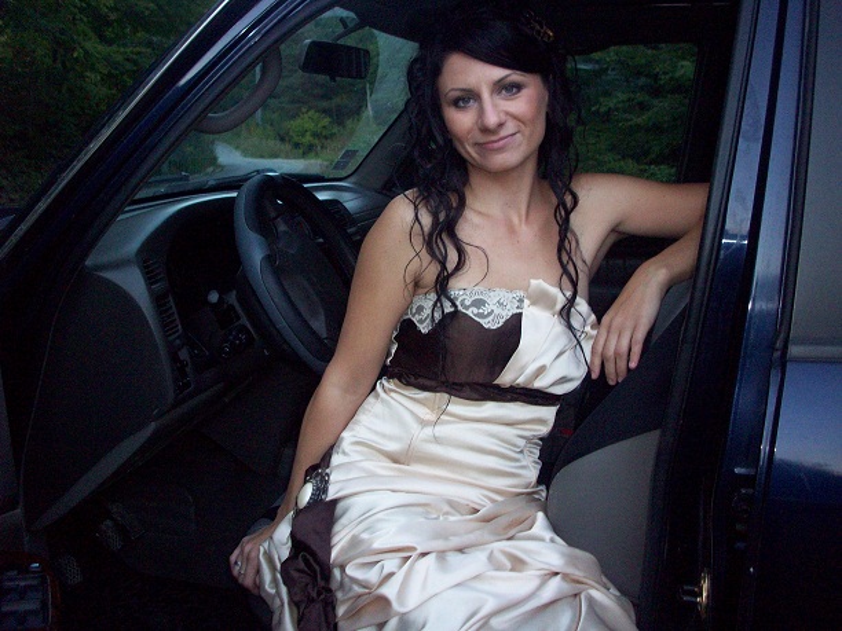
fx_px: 900
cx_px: 421
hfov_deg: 50.1
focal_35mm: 37
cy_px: 316
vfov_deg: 38.7
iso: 200
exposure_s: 1/64
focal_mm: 6.2
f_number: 2.8
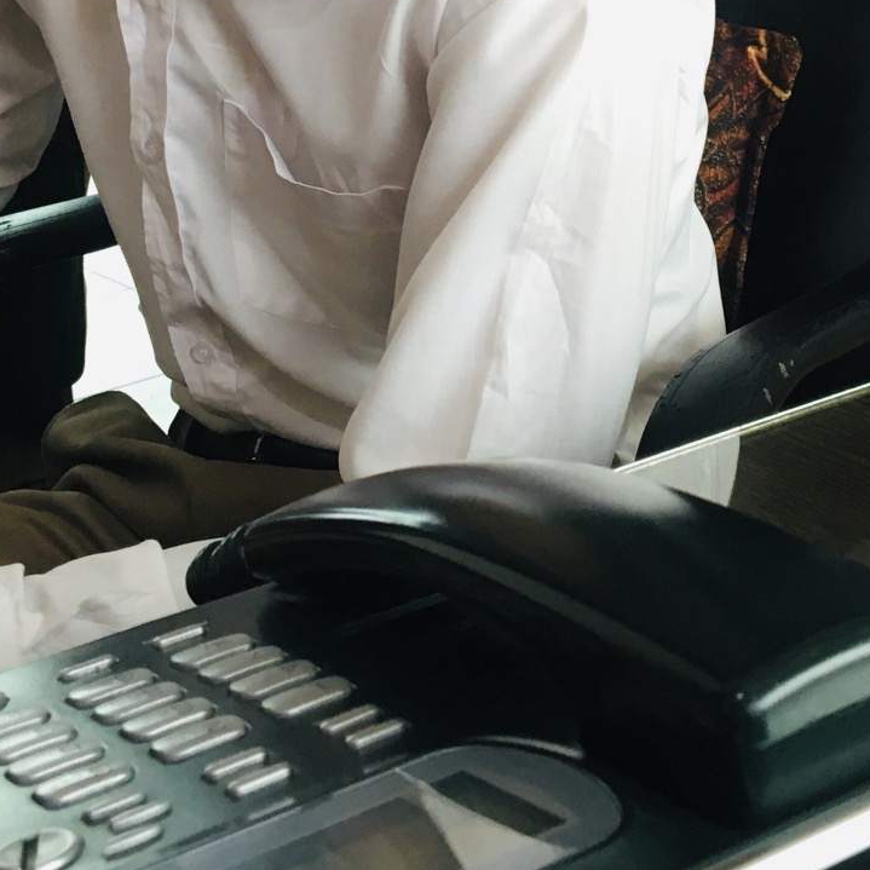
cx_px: 632
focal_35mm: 73
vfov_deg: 22.8
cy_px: 22
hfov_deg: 23.5
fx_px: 2076
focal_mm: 4.15
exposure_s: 1/33
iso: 80
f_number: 2.2
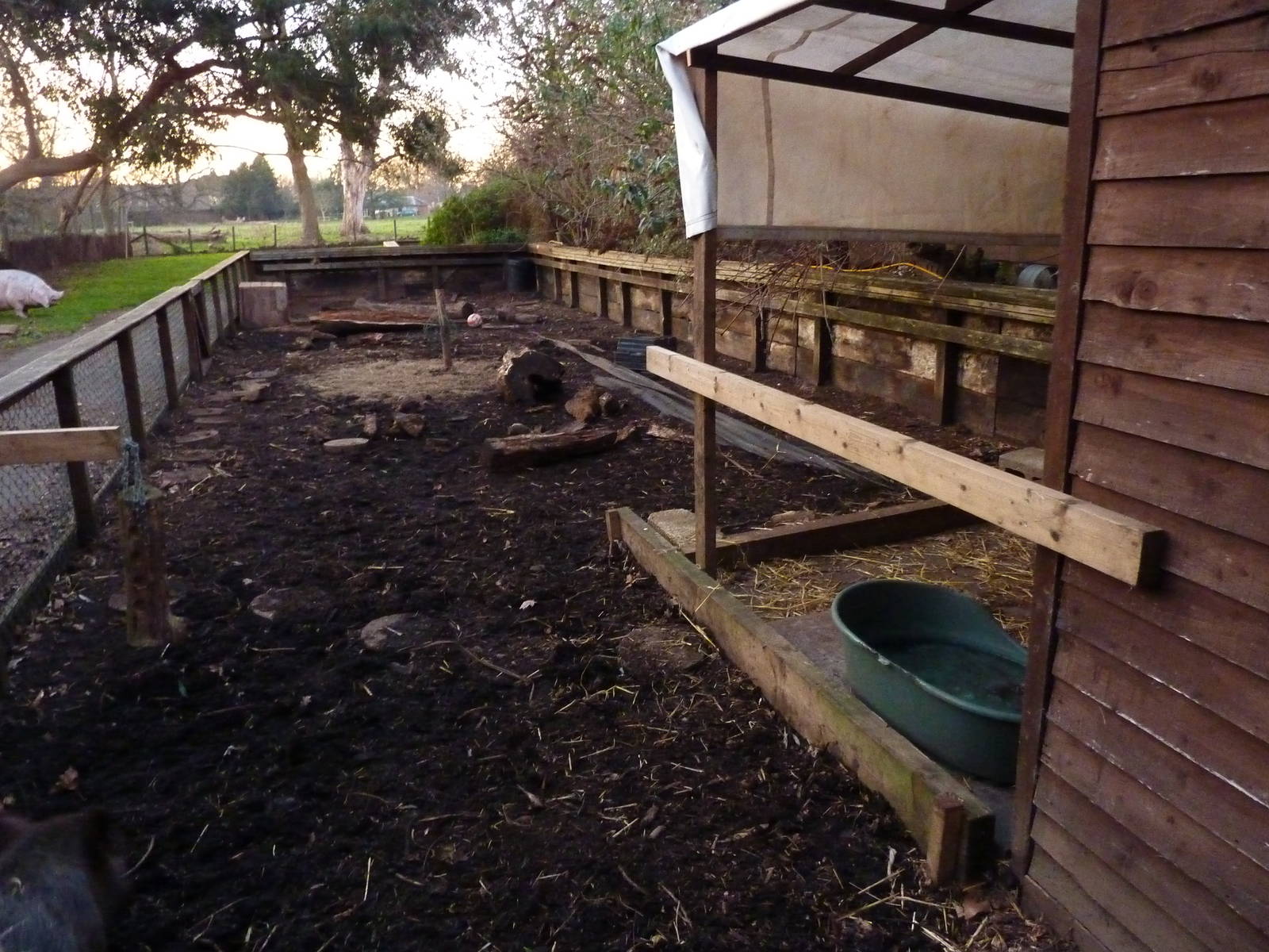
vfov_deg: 54.9
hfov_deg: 69.4
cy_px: 476
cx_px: 634
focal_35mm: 25
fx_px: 916
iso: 800
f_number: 3.3
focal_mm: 4.1
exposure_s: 1/13
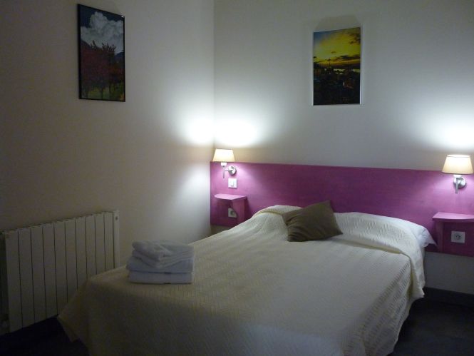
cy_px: 178
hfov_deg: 55.3
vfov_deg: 43.0
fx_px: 452
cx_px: 237
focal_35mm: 33
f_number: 2.8
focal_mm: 5.5
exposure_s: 1/30
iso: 400
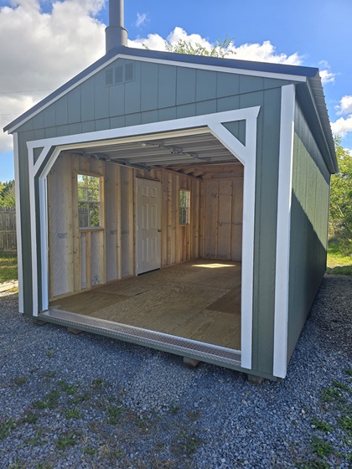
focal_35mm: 23
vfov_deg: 73.9
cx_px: 176
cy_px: 234
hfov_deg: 58.9
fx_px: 312
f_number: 1.7
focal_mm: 6.3
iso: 12
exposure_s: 1/509
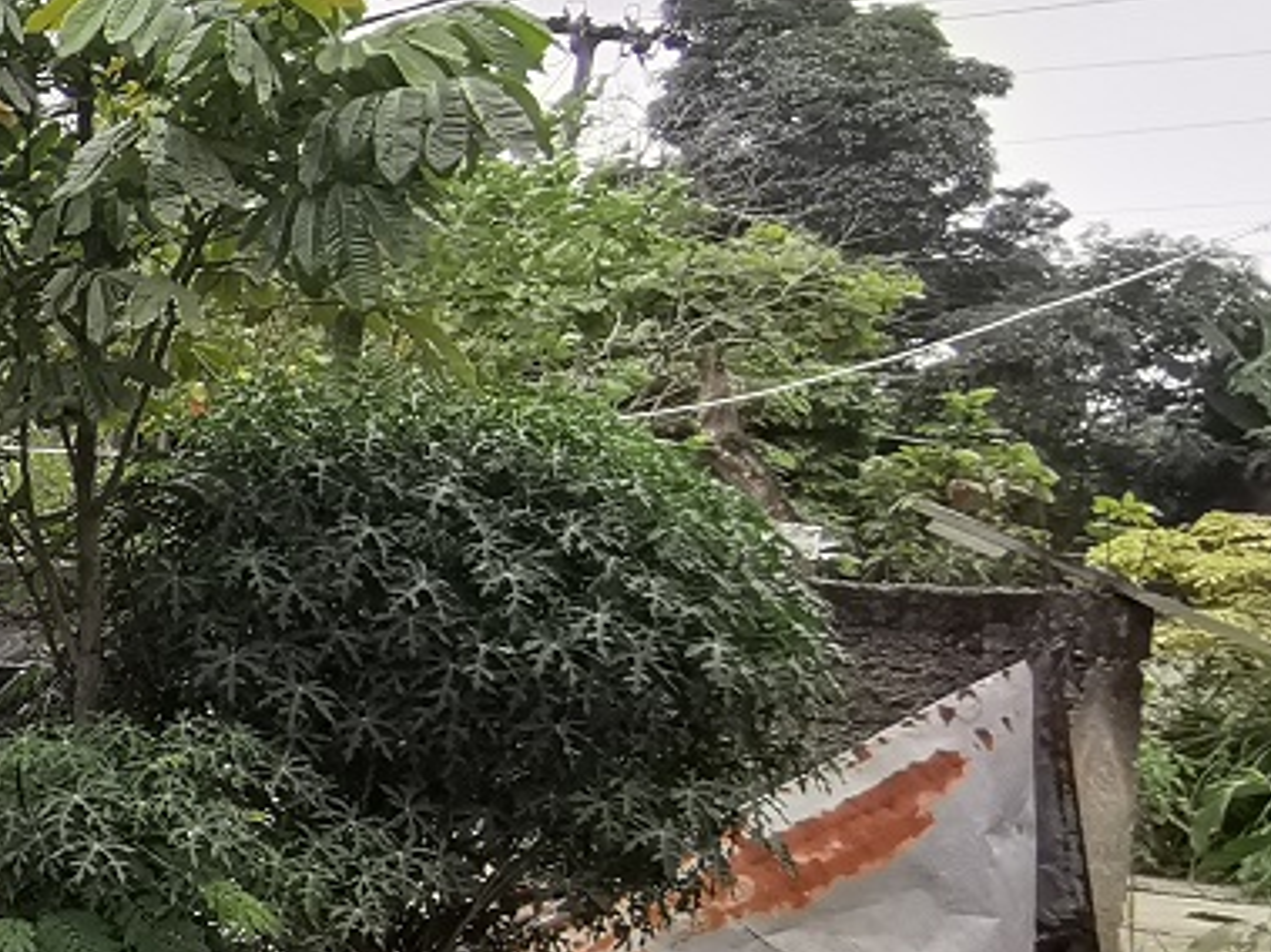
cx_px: -1224
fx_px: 2459
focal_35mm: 67
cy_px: 679
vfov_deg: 21.8
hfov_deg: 19.0
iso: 50
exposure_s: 1/353
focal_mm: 2.35
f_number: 2.2
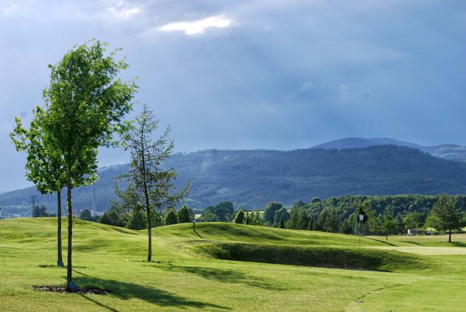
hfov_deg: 24.6
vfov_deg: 16.6
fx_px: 1069
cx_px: 233
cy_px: 156
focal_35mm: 82
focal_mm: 55
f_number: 9
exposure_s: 1/125
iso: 100
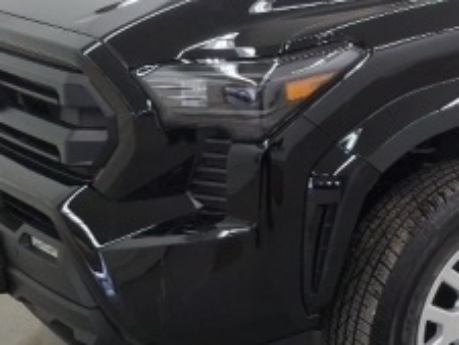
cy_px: 88
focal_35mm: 71
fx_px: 942
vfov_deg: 20.6
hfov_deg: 25.3
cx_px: 514
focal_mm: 4.69
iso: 172
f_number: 1.8
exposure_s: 1/120
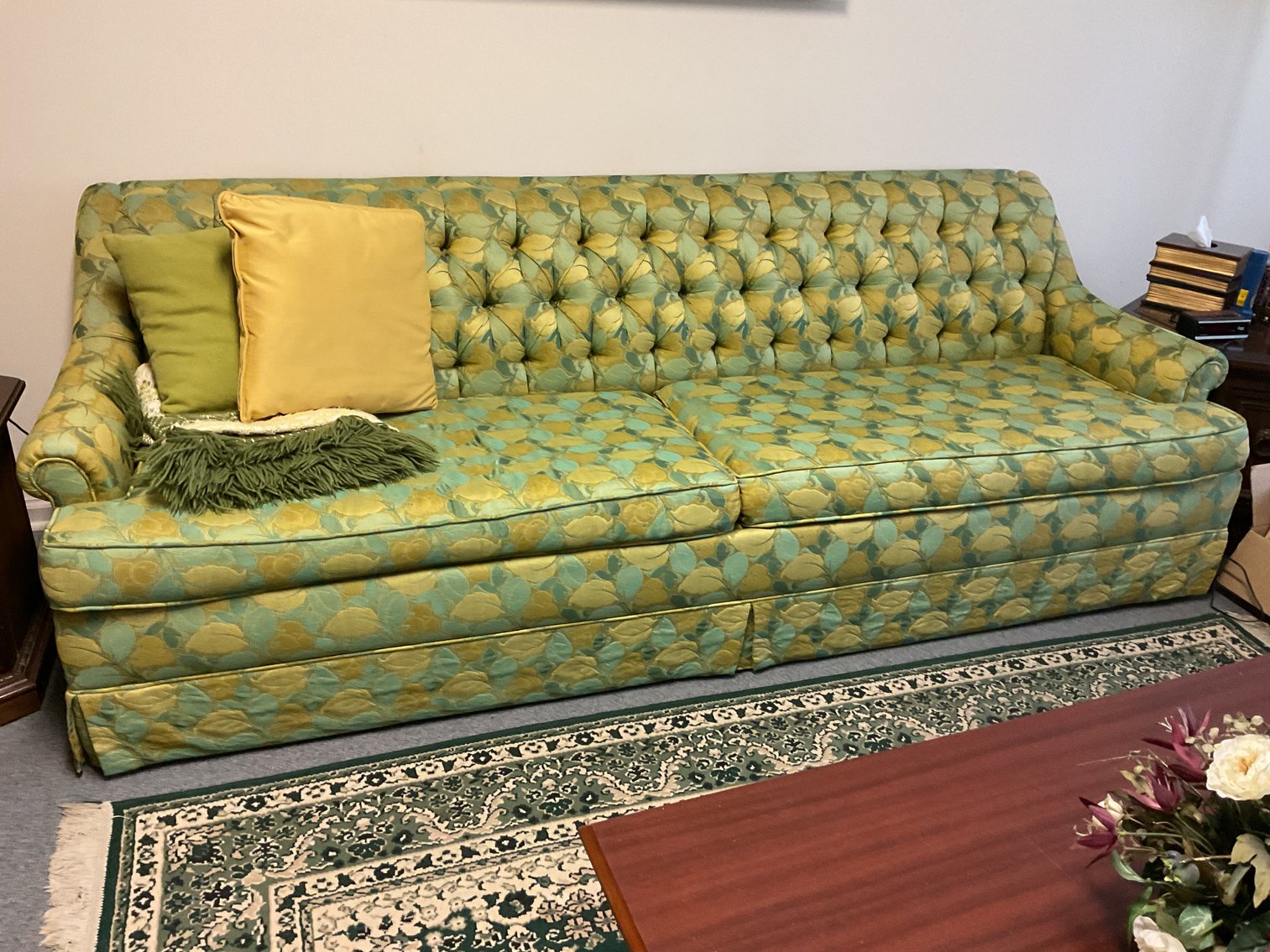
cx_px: 635
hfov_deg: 61.7
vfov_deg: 48.2
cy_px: 476
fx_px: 1064
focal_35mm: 29
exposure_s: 1/60
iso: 200
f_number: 1.8
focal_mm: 3
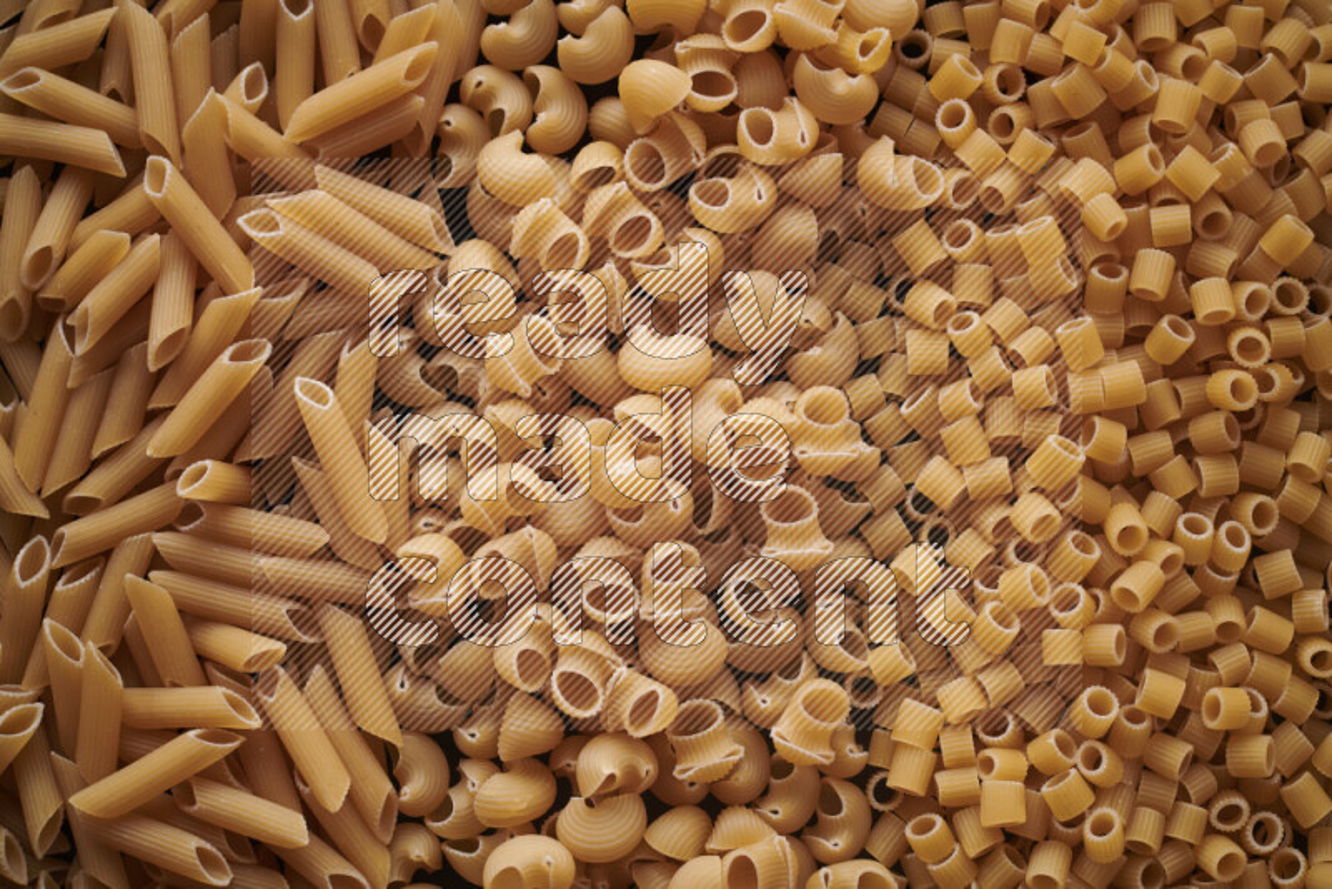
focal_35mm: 50
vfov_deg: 27.0
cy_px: 444
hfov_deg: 39.6
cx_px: 666
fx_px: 1851
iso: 160
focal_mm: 50
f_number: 8
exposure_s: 1/100
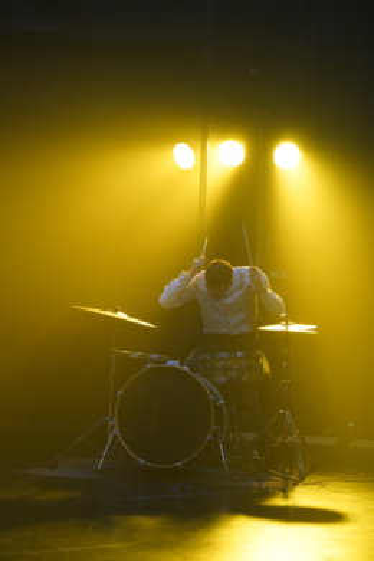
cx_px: 187
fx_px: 1823
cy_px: 280
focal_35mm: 117
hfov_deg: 11.7
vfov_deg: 17.5
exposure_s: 1/160
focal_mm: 117
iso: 3200
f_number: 5
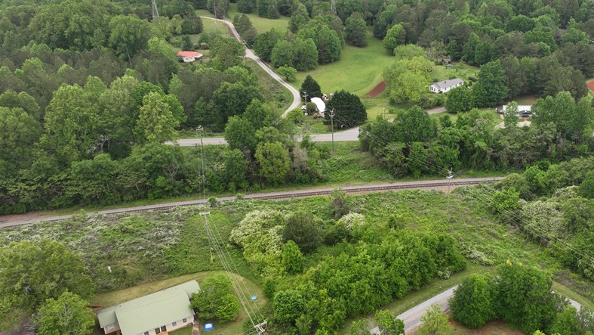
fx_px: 536
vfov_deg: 34.6
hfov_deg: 57.2
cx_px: 377
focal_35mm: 34
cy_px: 182
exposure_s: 1/60
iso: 110
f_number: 2.8
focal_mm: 12.29
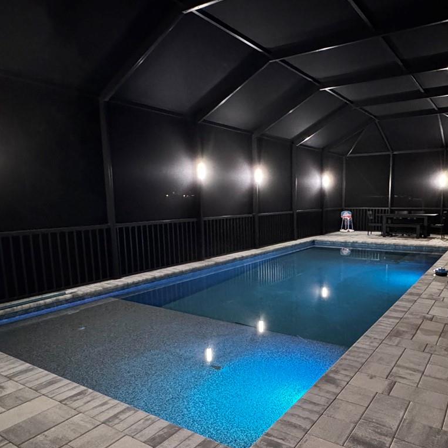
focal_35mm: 26
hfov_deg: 60.1
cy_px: 258
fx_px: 381
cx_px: 282
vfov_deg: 60.6
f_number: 2.2
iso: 1600
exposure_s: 1/32.1
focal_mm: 2.22
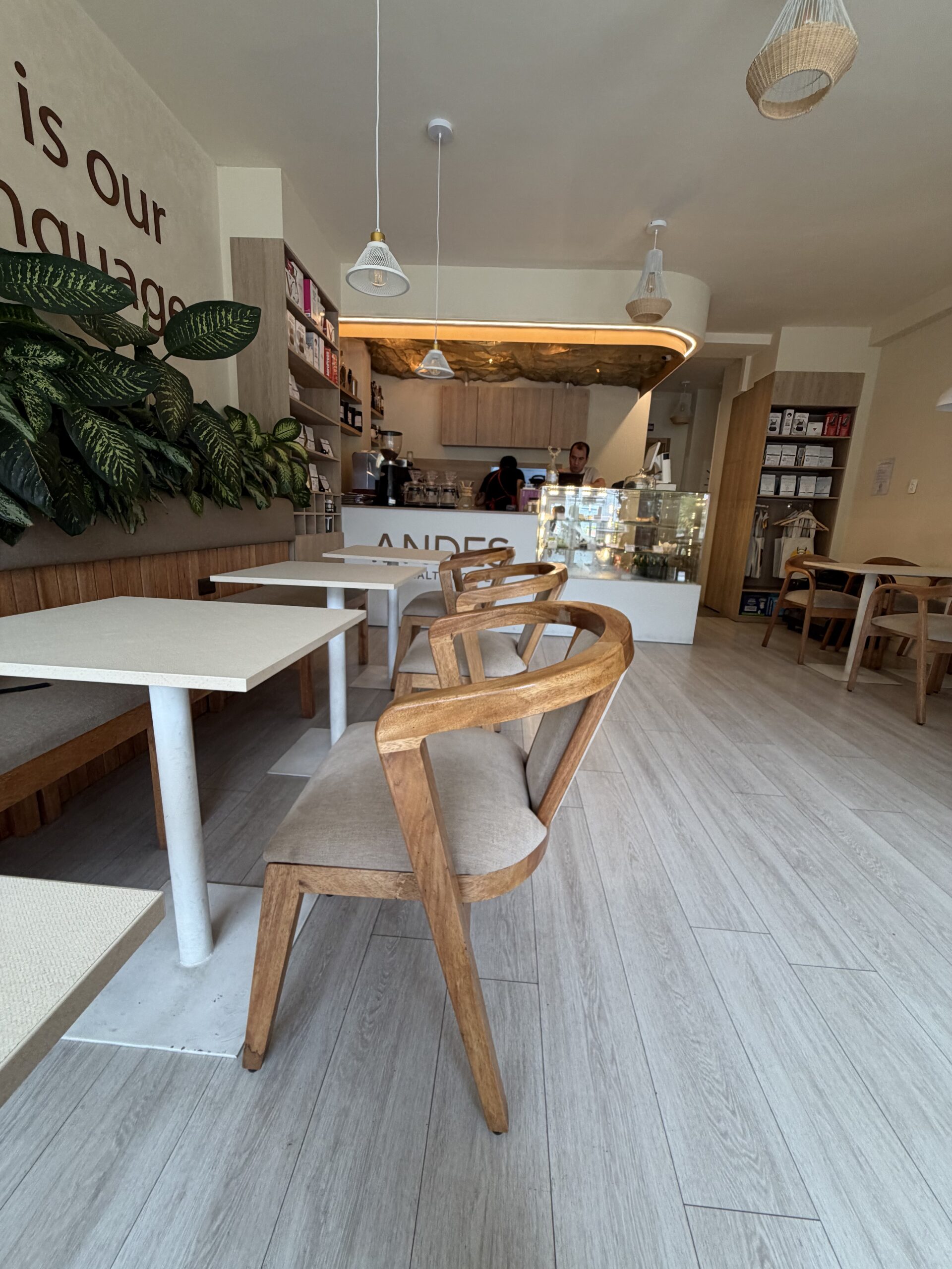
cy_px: 634
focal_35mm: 14
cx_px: 476
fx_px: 513
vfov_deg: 102.1
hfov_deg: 85.7
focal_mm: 2.22
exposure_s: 1/120
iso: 125
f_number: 2.2
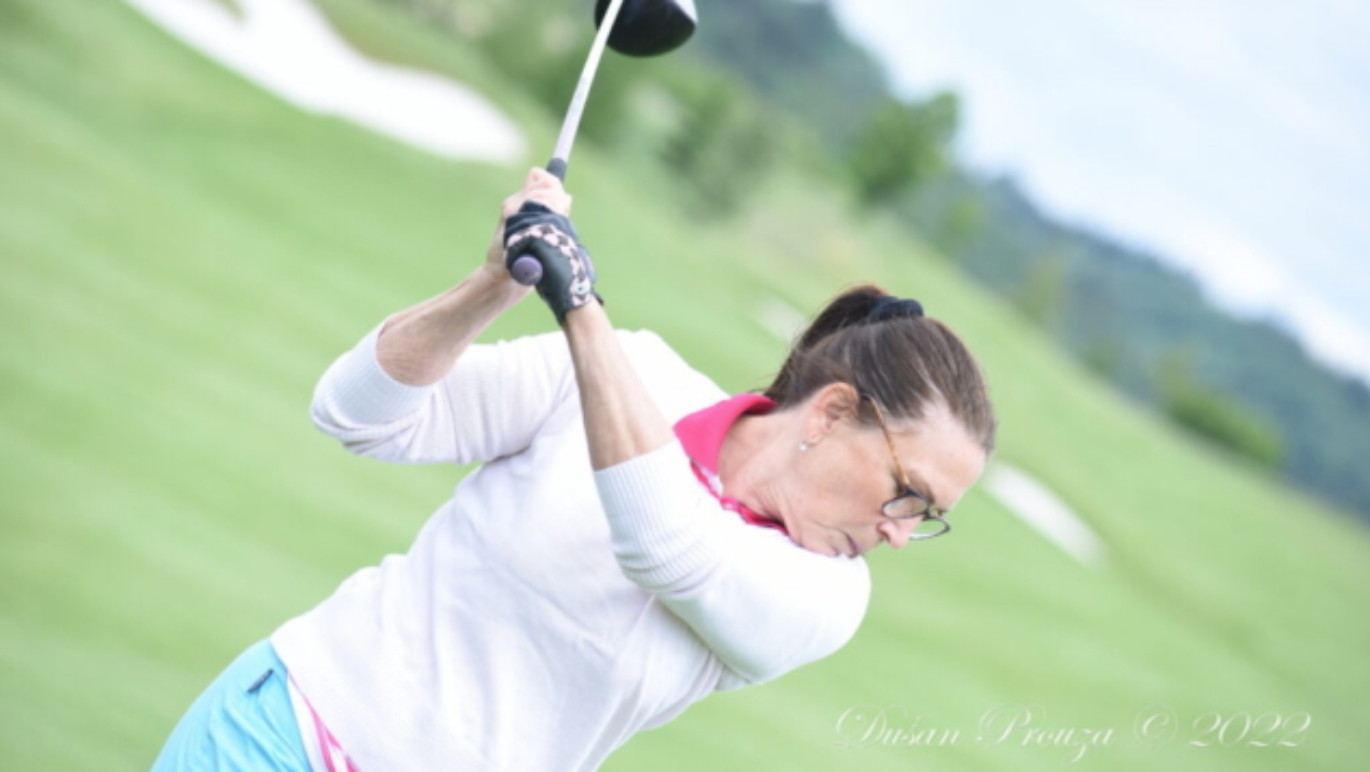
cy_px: 350
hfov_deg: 13.1
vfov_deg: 7.4
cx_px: 689
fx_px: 5959
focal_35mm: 164
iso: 400
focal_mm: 155
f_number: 5.6
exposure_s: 1/1000
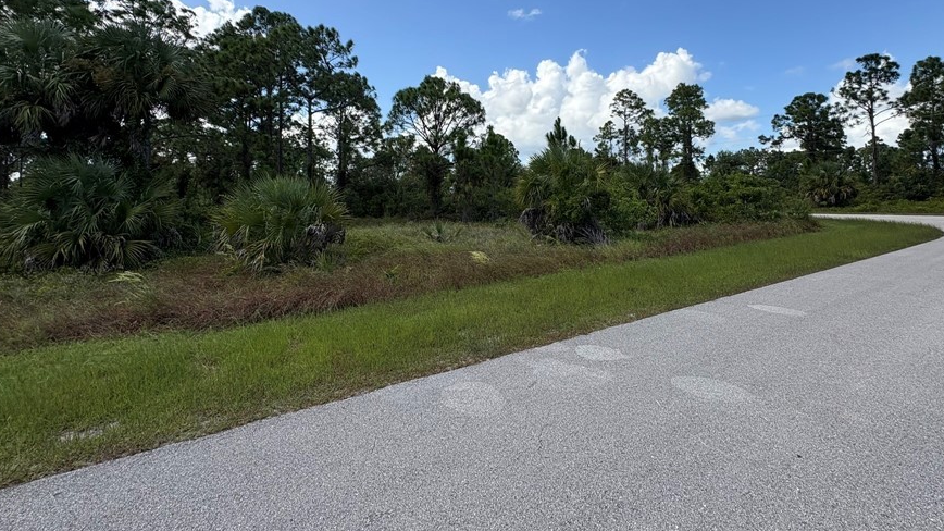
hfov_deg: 92.6
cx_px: 489
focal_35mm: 18
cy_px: 187
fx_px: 451
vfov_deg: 59.9
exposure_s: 1/1477
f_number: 2.2
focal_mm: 2.22
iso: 50
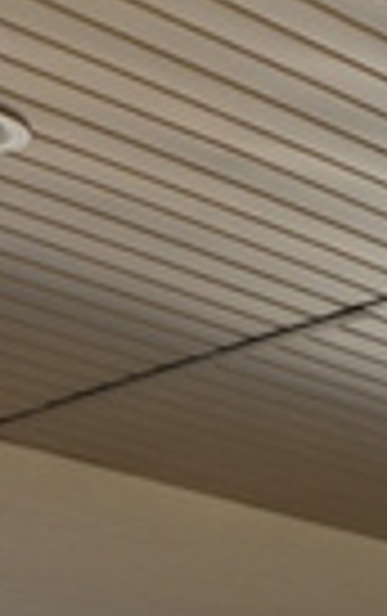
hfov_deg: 9.2
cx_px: 940
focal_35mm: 127
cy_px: 1120
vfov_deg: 14.4
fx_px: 2142
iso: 200
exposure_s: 1/5000
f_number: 8
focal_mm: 16.7
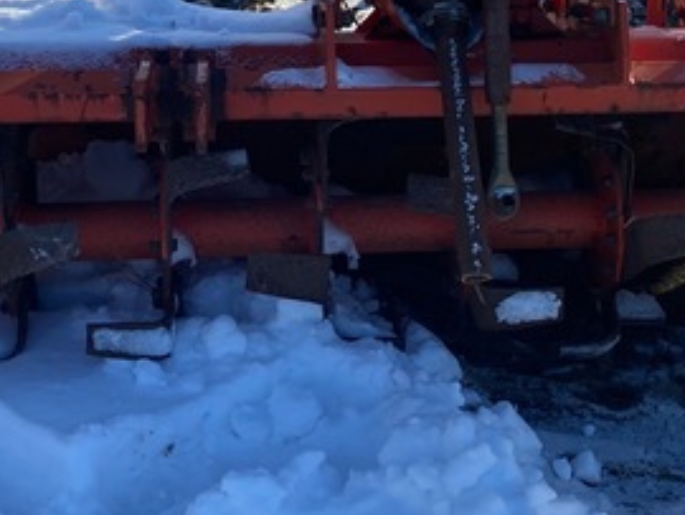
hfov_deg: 25.3
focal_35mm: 77
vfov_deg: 19.0
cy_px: 122
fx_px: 1525
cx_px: 414
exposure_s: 1/2571
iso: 32
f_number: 1.8
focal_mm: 4.25
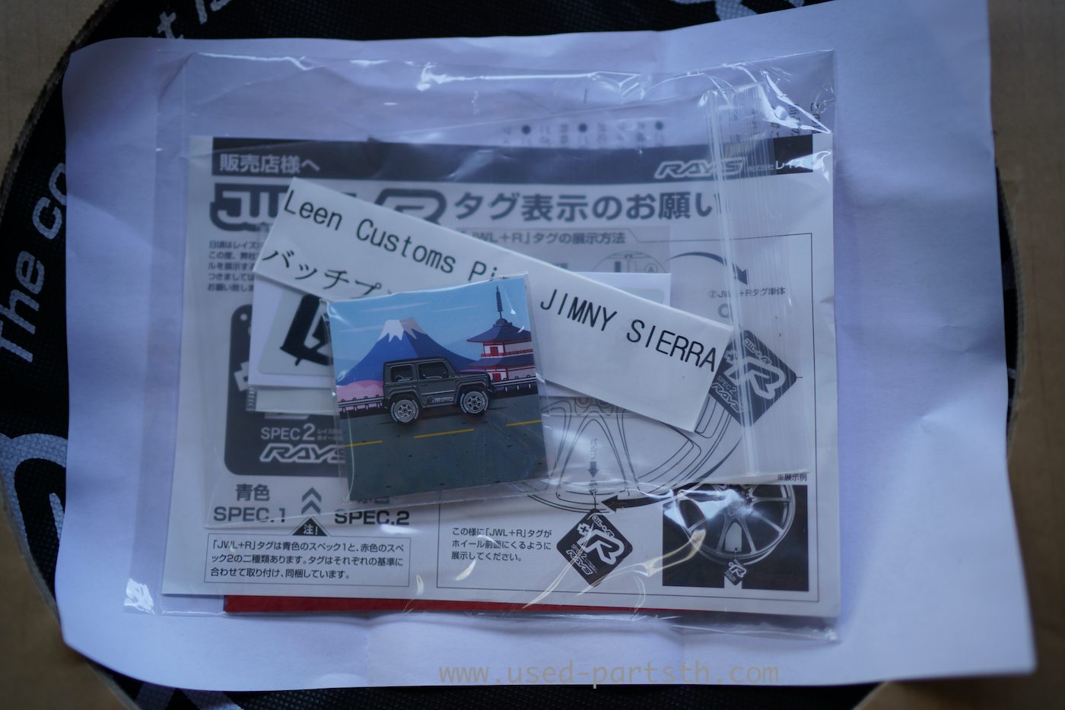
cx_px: 532
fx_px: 1036
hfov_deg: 54.4
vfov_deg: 37.9
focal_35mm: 35
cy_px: 355
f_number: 1.4
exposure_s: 1/500
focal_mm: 35
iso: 100
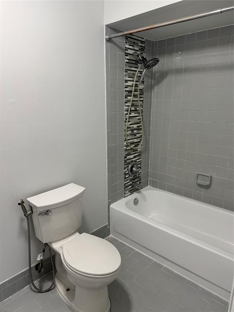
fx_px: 216
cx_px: 117
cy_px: 156
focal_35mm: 24
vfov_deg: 71.6
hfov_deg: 56.8
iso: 125
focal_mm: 6.76
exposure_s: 1/60
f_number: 1.78
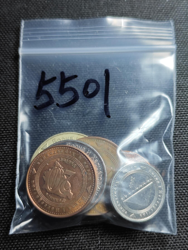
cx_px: 94
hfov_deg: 29.7
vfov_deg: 38.9
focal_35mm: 49
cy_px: 125
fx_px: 355
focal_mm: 5.84
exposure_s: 1/78.8
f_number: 1.6
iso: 100
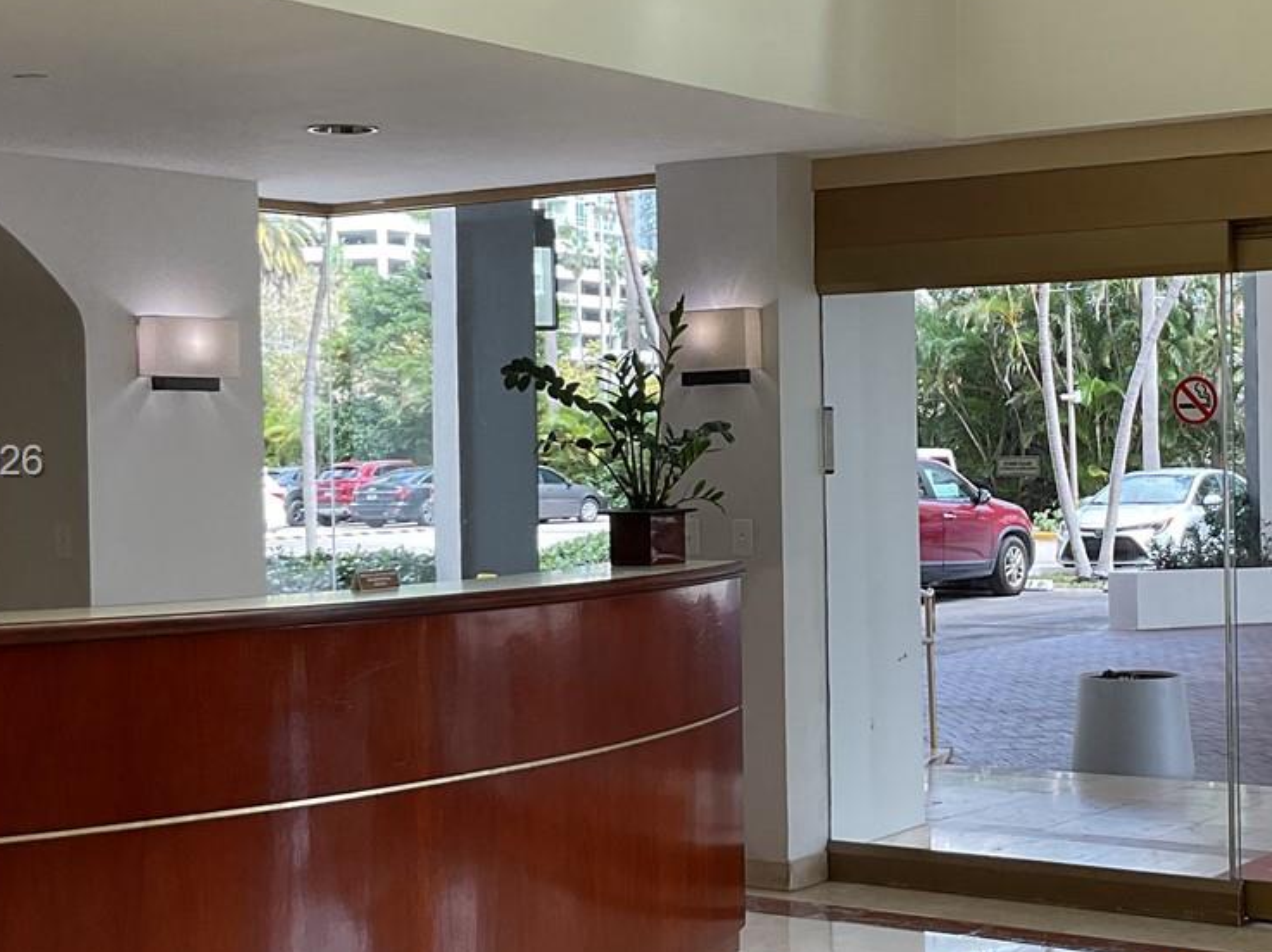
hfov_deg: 30.4
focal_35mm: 63
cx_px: 887
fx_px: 2314
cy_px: 464
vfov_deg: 23.3
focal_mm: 3
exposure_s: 1/120
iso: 25
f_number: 1.8
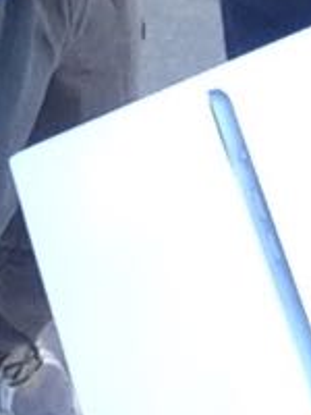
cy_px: -309
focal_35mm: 159
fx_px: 1905
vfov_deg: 11.6
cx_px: -168
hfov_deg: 9.1
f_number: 2.4
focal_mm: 2.15
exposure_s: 1/120
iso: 50
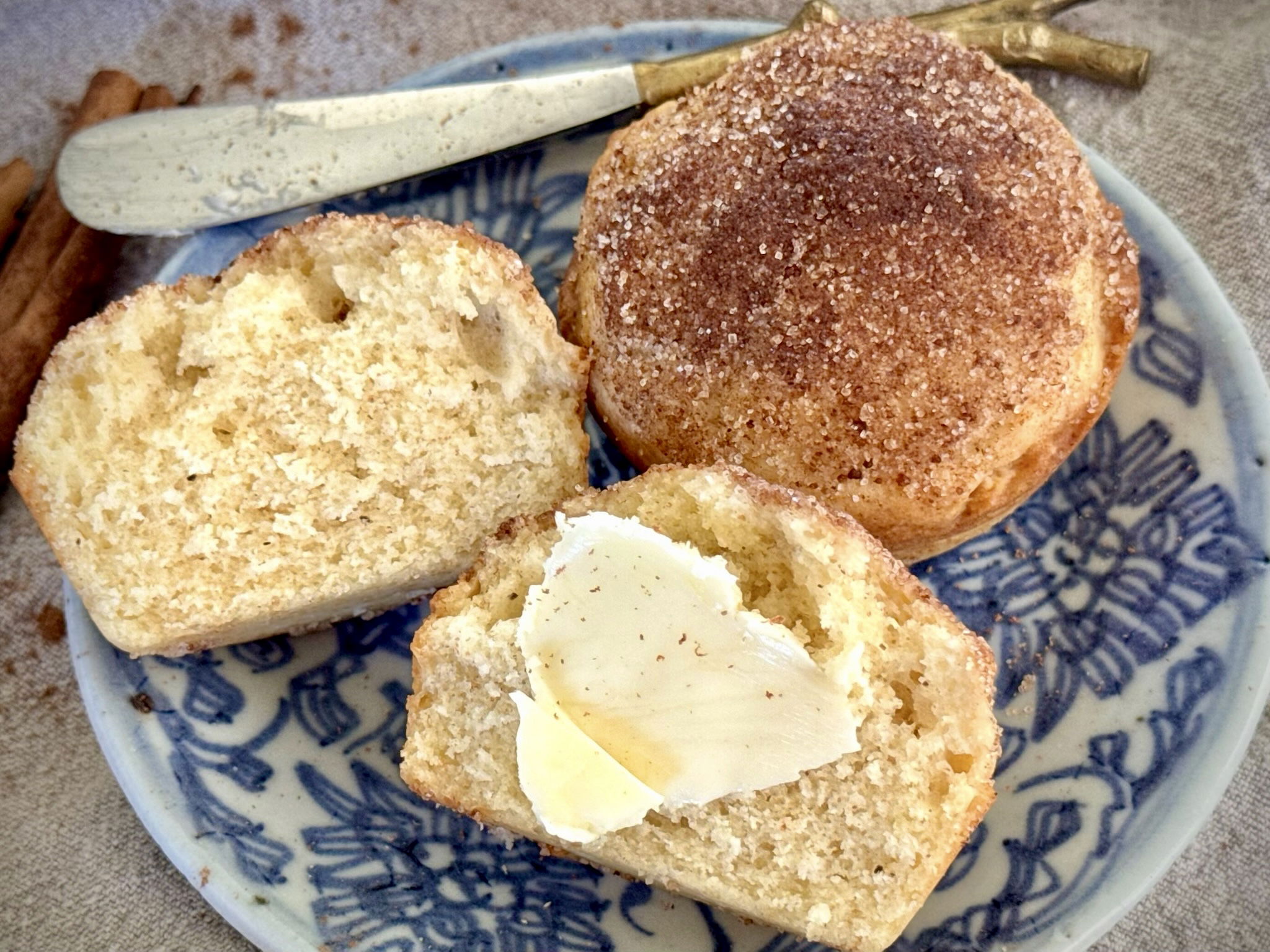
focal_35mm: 48
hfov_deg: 39.7
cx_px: 635
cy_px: 476
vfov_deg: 30.3
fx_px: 1761
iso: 100
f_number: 1.78
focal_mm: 6.76
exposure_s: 1/60
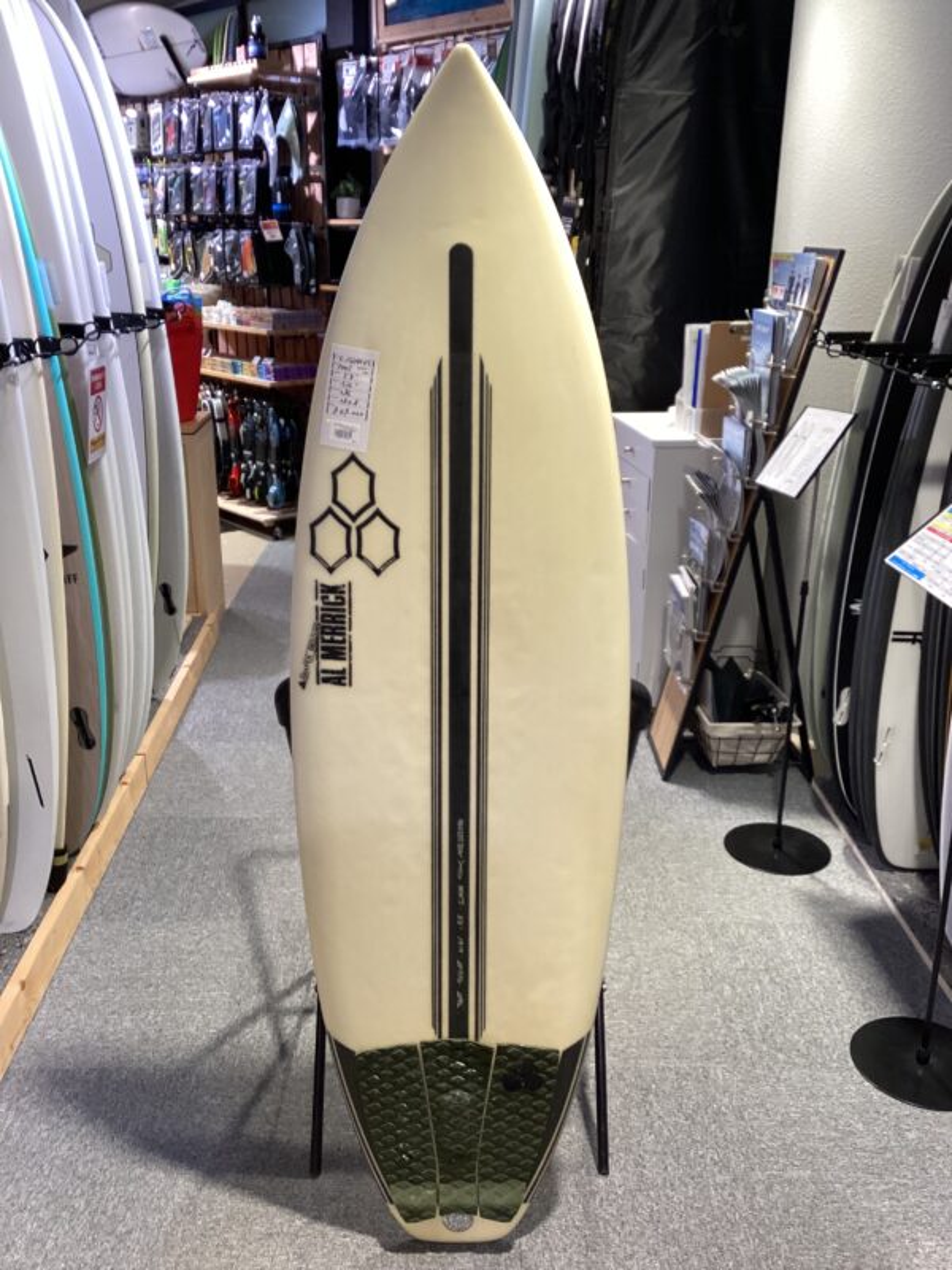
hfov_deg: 45.4
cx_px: 476
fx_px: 1137
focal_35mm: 31
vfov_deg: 58.4
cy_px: 635
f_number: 2.4
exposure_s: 1/60
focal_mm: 3.3
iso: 100
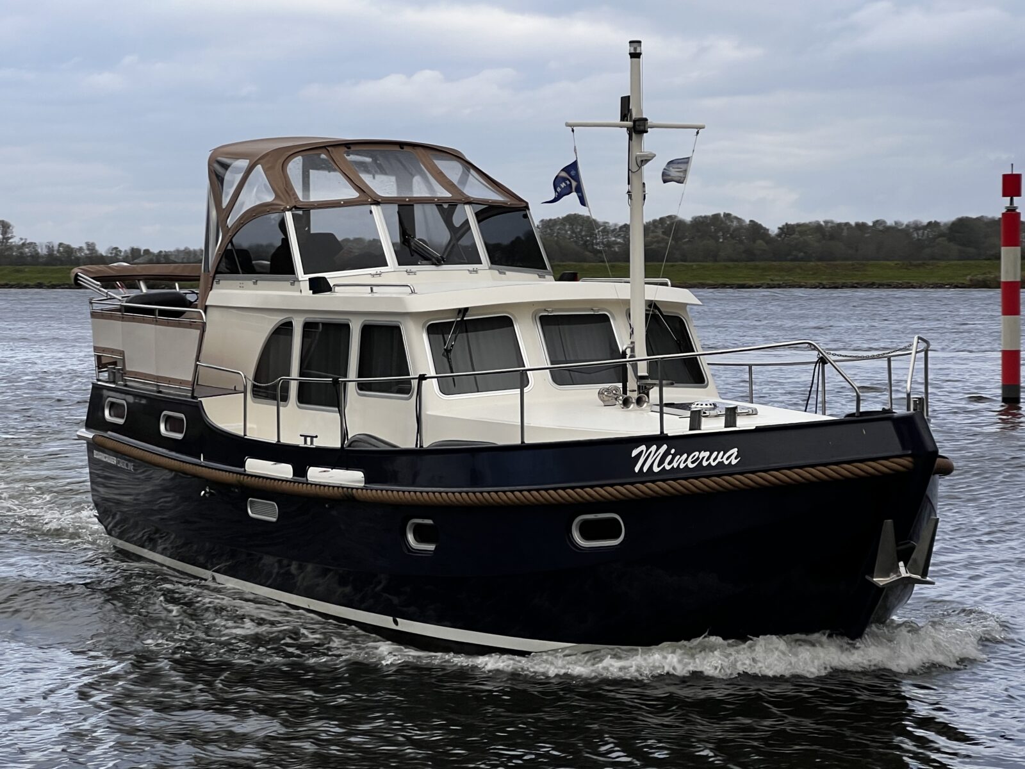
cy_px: 384
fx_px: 2280
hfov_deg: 25.3
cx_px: 512
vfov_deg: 19.1
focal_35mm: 77
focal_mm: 9
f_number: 2.8
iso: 32
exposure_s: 1/99
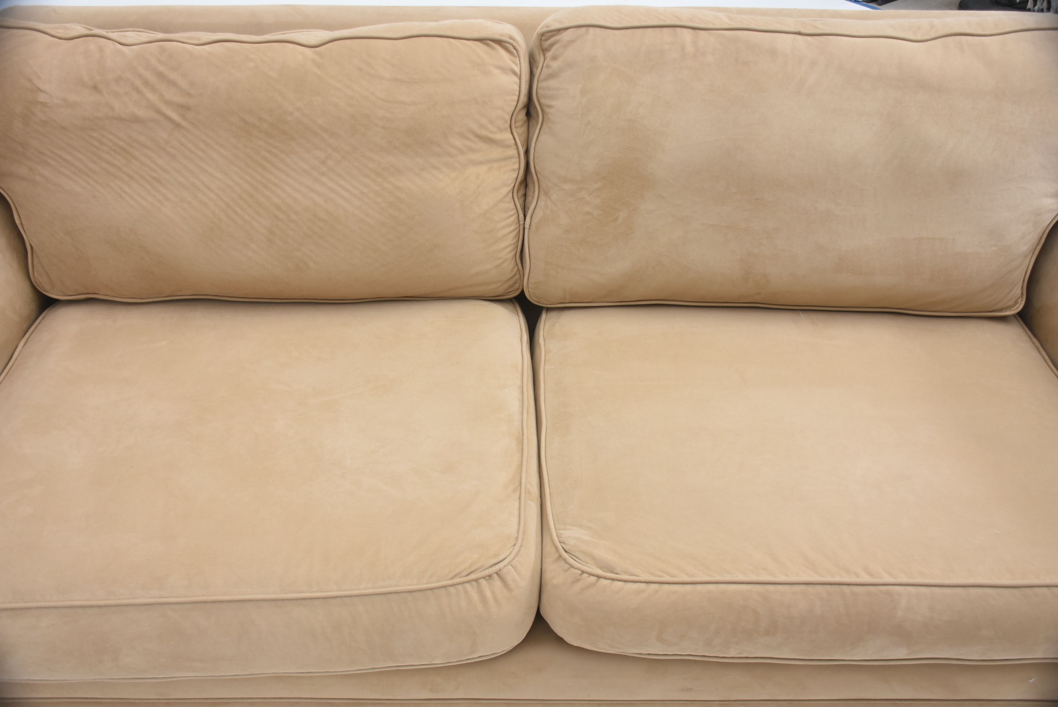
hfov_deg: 53.1
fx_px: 1059
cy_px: 354
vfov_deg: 36.9
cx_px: 529
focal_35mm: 36
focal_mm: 24
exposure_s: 1/100
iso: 160
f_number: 6.3
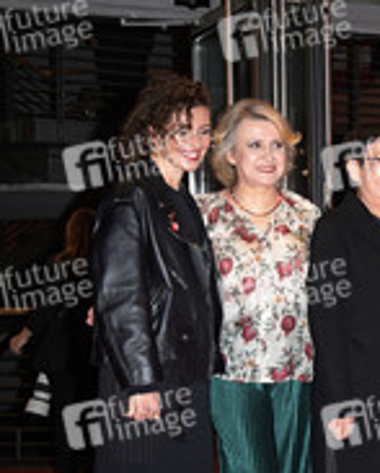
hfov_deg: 11.6
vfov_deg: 15.1
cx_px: 578
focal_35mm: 127
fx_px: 1781
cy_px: 354
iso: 800
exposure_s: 1/250
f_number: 5.6
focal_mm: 55
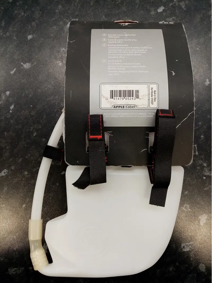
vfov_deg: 67.3
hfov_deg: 53.1
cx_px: 106
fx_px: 212
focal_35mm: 26
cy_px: 142
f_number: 1.8
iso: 152
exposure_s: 1/33.3
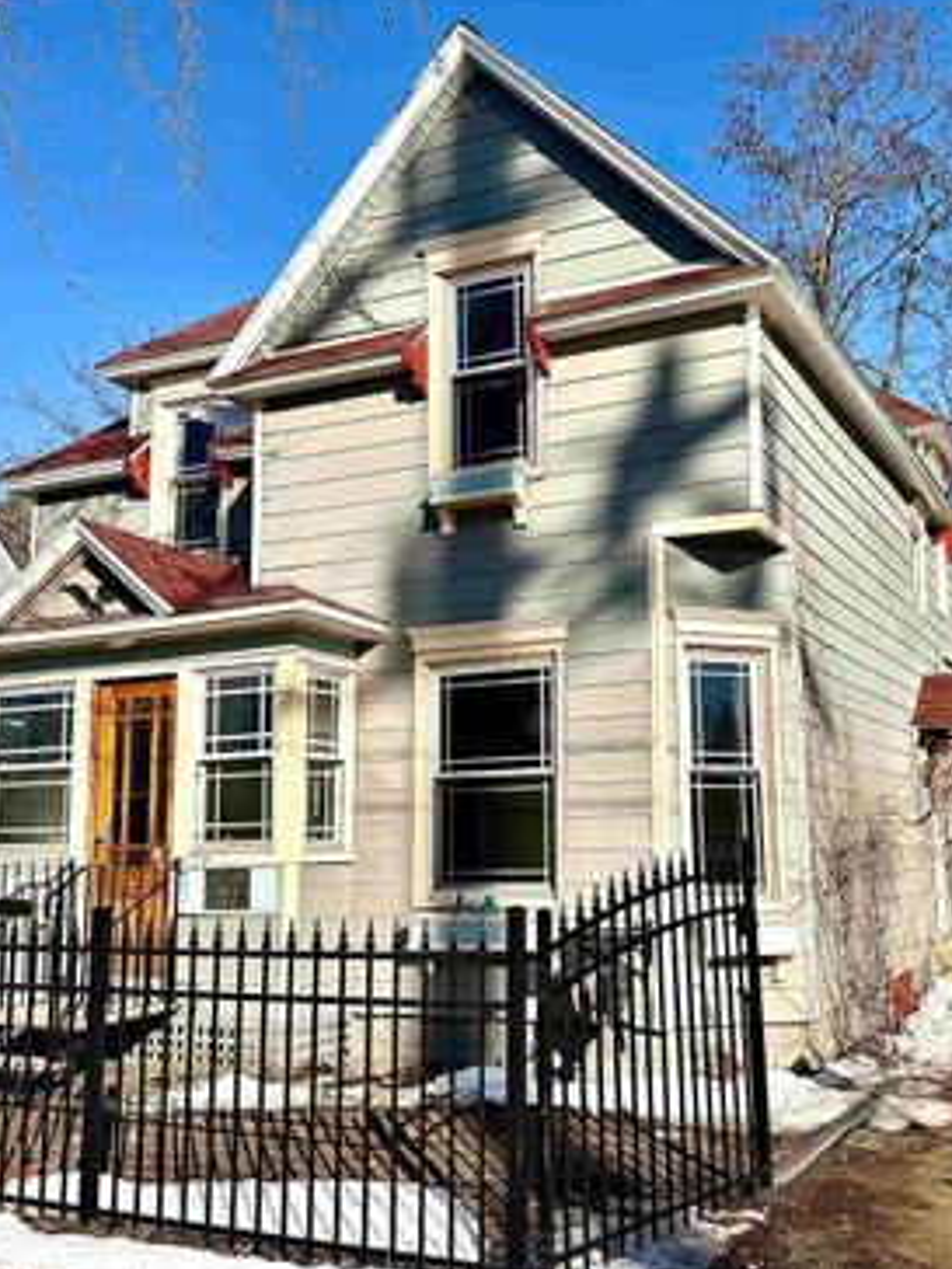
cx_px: 575
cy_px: 633
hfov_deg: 42.7
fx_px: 1210
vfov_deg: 55.4
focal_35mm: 33
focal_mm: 6.76
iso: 80
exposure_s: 1/5714
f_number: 1.78
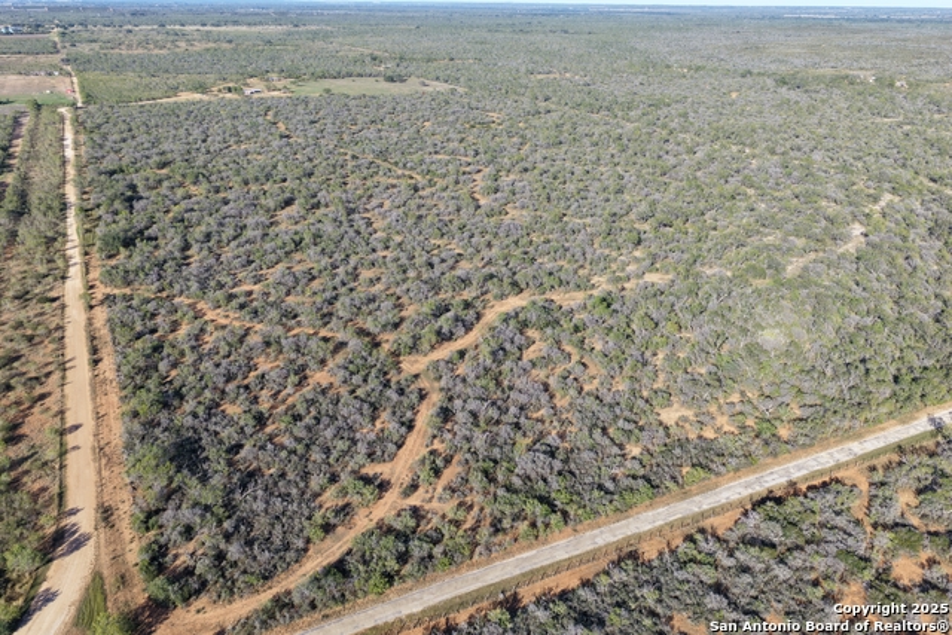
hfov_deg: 65.5
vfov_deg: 46.4
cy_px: 318
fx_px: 741
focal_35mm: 28
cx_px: 476
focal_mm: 14.45
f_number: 2.8
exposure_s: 1/800
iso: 125
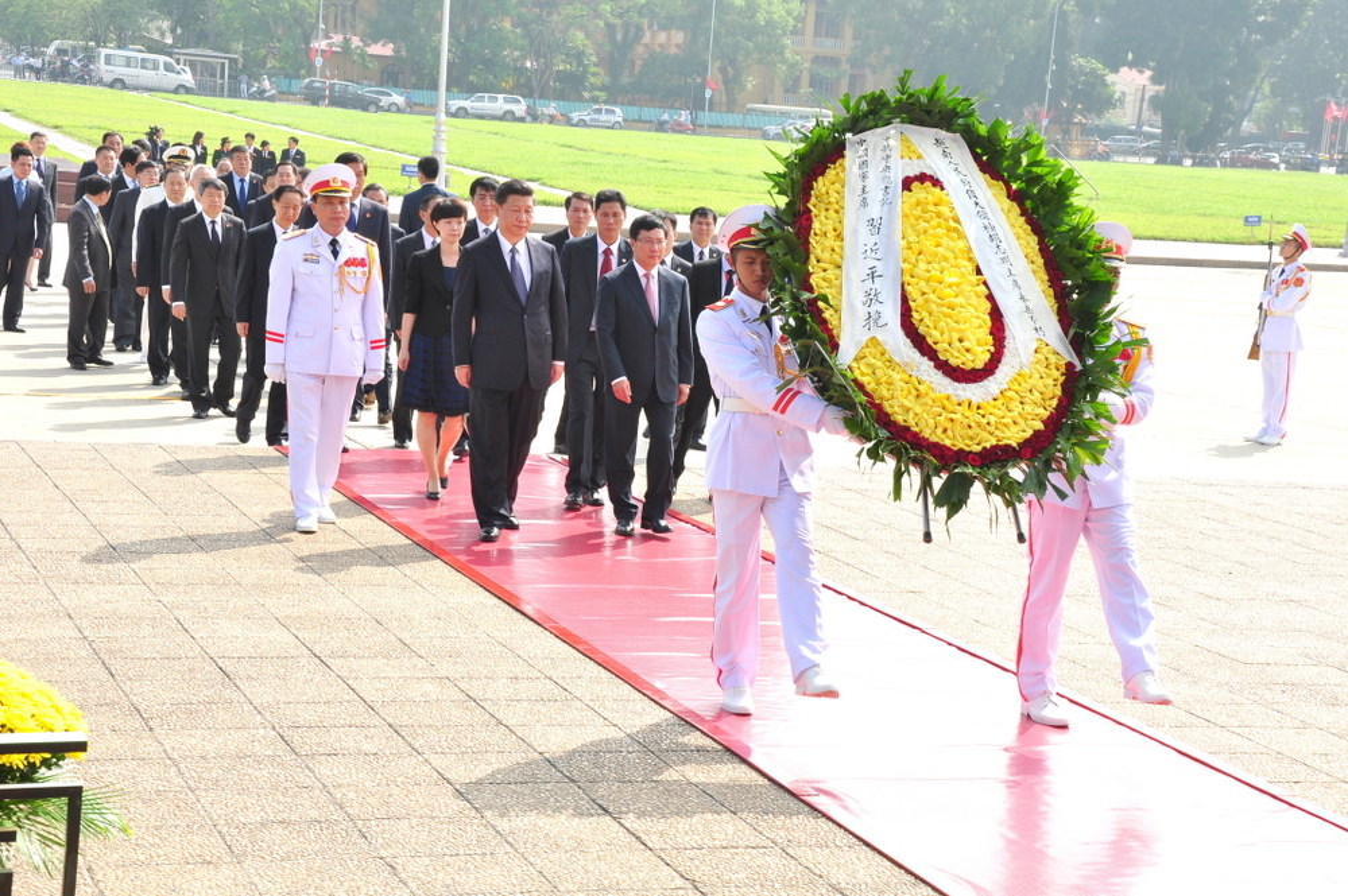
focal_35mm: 75
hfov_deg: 27.0
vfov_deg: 18.2
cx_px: 674
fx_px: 2806
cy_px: 448
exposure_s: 1/125
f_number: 13
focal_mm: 50
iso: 200
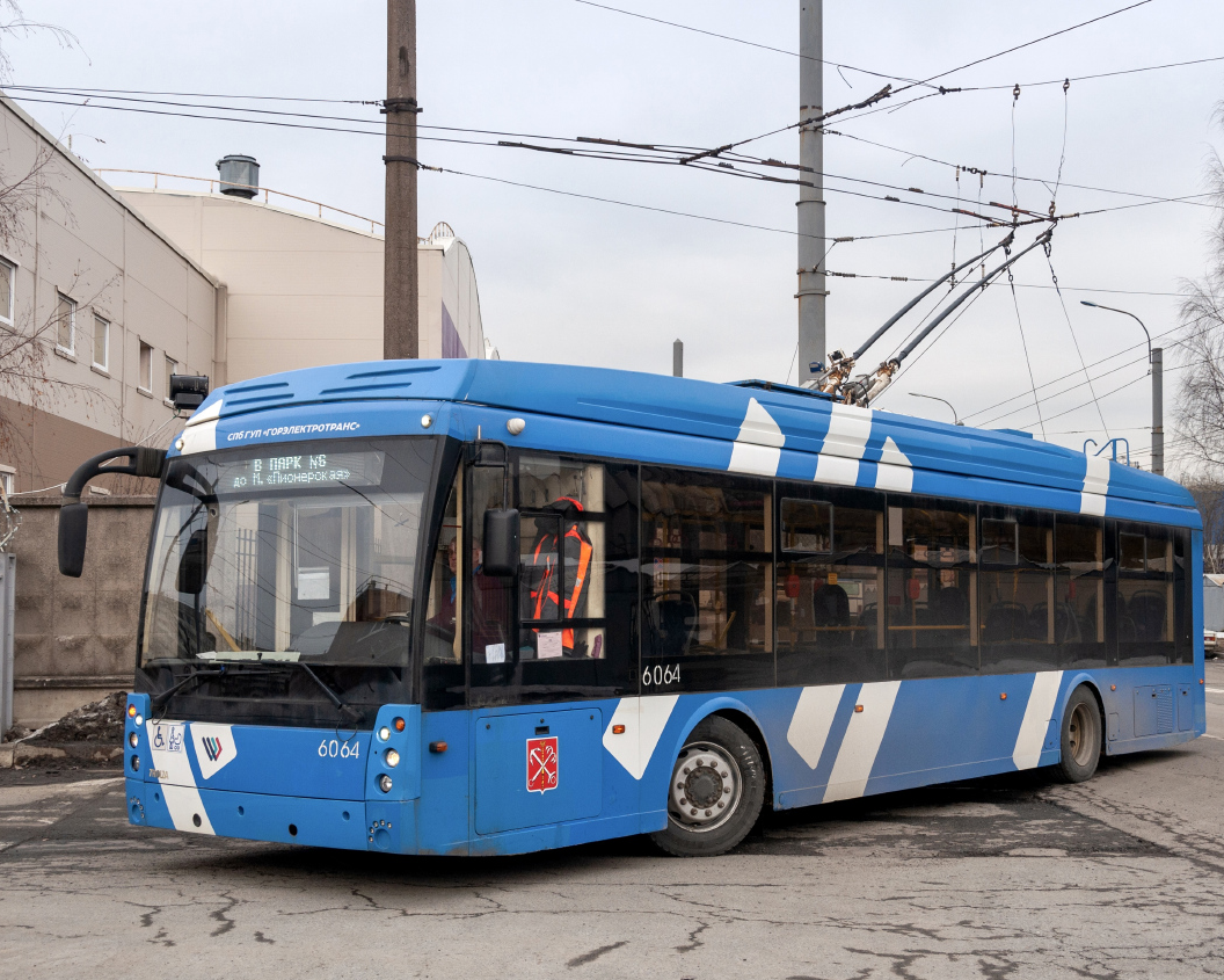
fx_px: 1630
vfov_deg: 33.4
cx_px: 709
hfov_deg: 41.0
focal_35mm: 45
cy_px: 492
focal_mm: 26
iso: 200
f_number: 6.3
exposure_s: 1/320
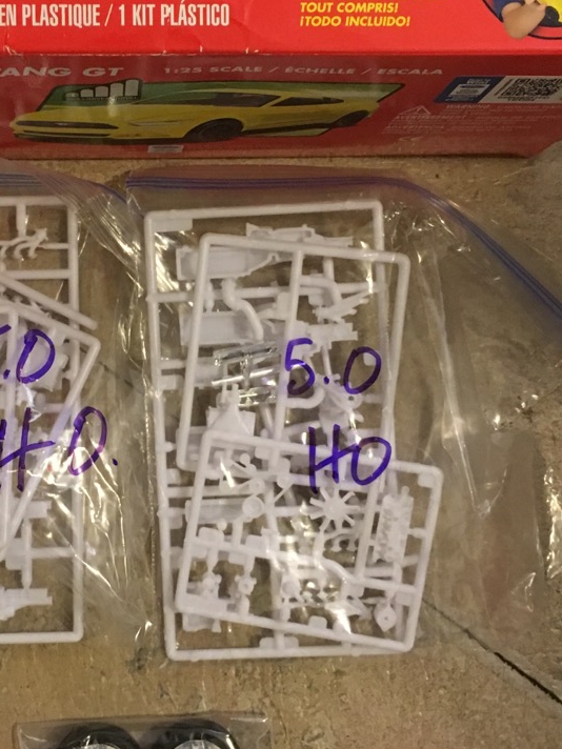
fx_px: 1234
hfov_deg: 25.4
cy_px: 306
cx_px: 154
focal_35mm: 57
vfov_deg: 33.7
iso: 200
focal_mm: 4.15
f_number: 2.2
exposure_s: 1/17
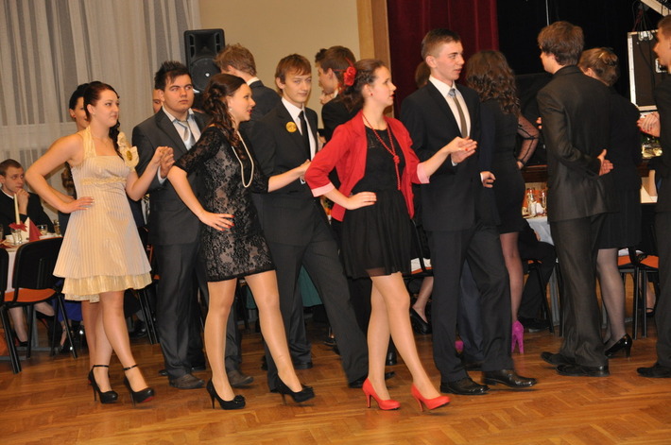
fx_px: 1954
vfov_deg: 13.0
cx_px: 336
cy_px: 222
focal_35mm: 105
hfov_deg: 19.5
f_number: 4
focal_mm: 70
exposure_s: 1/60
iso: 800
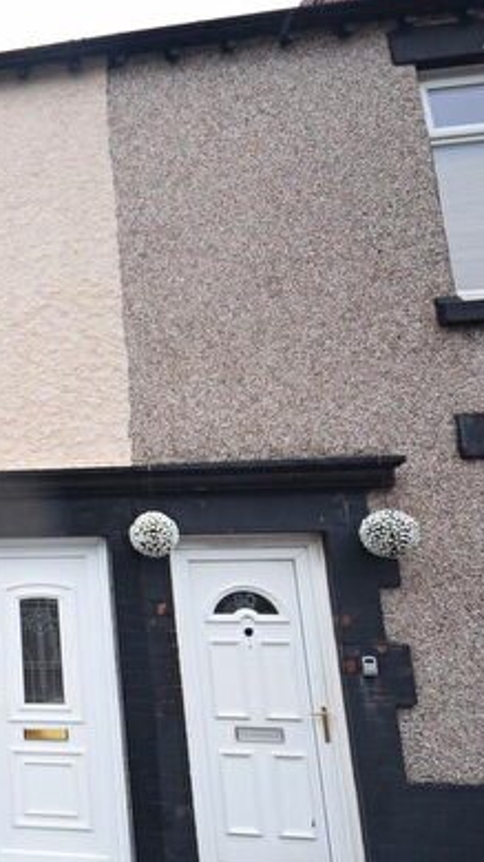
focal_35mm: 32
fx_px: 742
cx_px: -192
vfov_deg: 60.0
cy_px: 494
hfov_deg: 27.8
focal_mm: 11.5
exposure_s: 1/160
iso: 400
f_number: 6.3
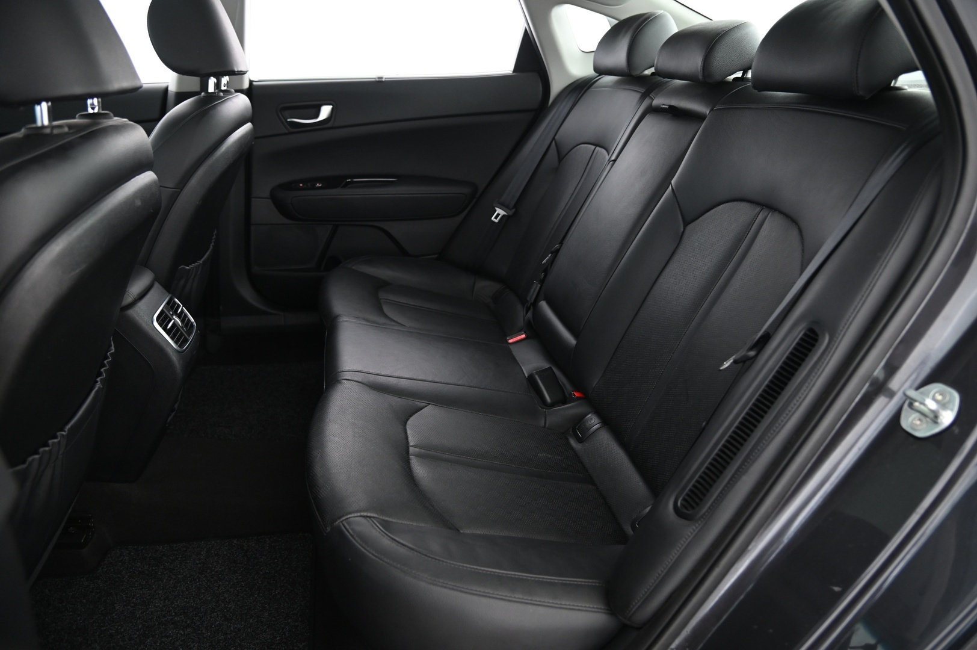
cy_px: 325
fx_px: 651
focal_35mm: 24
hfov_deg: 73.8
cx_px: 488
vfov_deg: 53.1
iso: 2000
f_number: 4
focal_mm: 24
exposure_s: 1/13
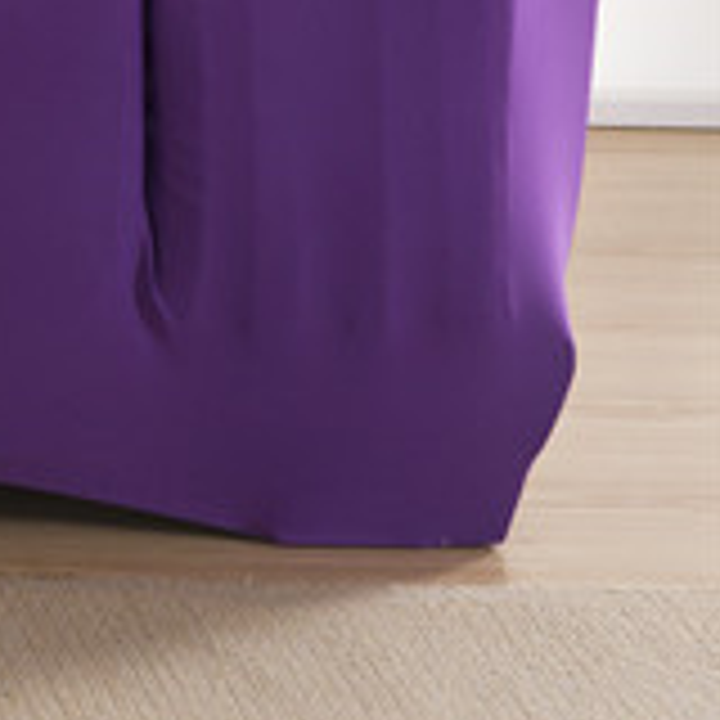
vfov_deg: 5.8
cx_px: -1071
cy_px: -461
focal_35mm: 297
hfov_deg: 5.7
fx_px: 6989
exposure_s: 1/125
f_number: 11
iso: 125
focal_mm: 70
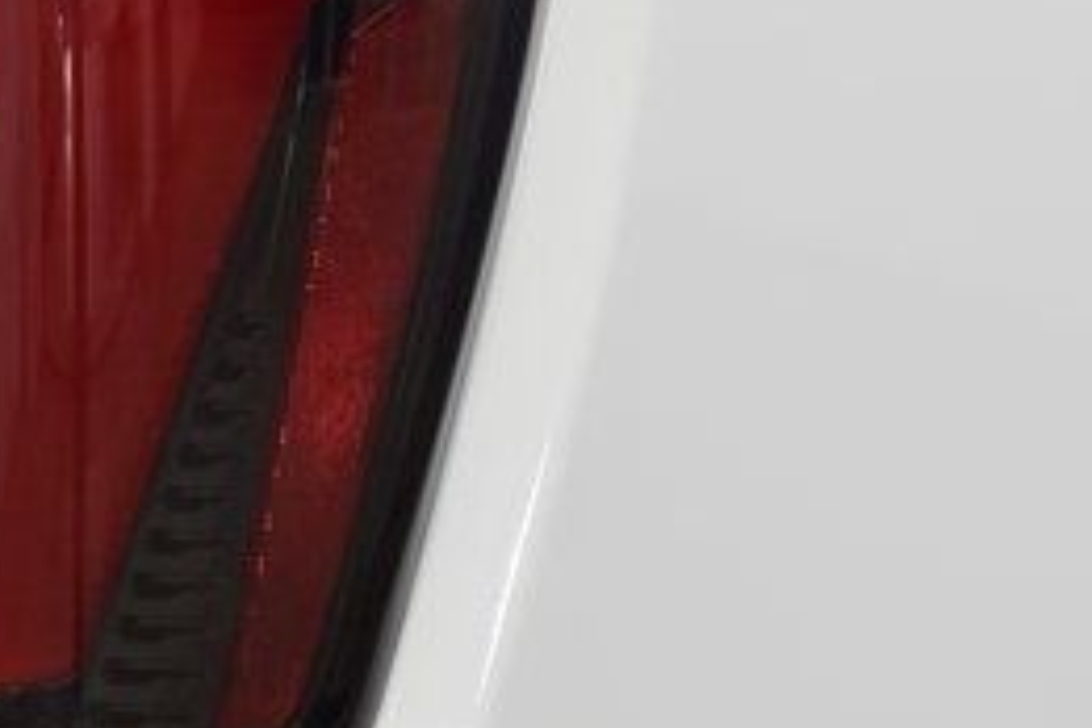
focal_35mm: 257
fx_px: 7795
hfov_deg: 8.0
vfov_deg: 5.3
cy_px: -69
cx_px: 71
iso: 1000
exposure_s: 1/30
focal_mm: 70
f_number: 7.1
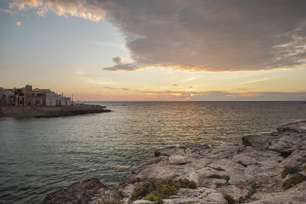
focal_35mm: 24
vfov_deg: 53.3
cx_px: 153
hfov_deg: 73.7
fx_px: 204
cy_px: 102
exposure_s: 1/100
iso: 100
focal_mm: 16
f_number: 11
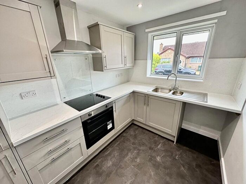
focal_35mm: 14
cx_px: 123
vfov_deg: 85.7
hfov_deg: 102.1
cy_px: 92
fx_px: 99
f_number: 2.2
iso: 80
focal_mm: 2.22
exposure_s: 1/100
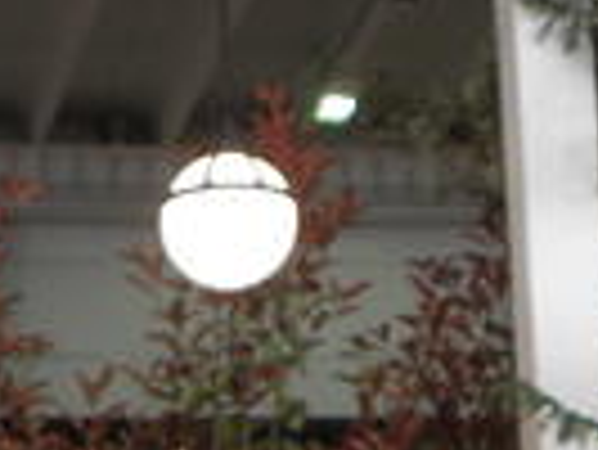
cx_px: -54
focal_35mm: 197
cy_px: 603
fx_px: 3406
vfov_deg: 7.5
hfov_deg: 9.9
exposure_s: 1/20
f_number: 3.3
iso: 125
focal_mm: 7.31
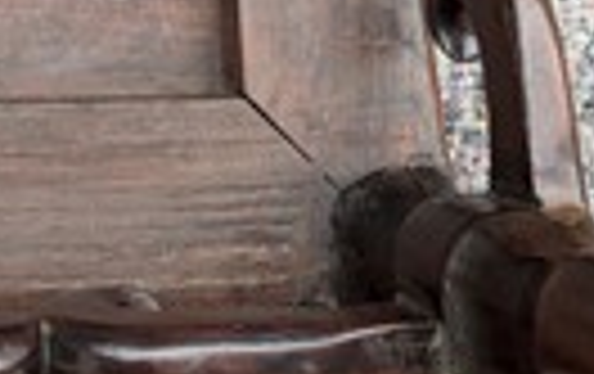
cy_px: -338
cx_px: -2
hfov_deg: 25.4
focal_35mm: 77
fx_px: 1249
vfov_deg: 14.5
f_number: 1.85
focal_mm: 6.81
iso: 62
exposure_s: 1/133
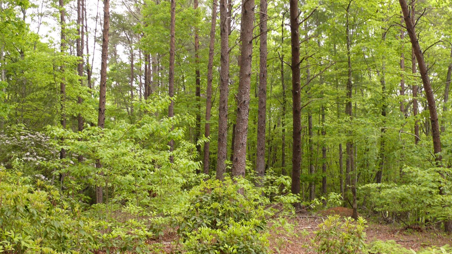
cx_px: 252
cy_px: 149
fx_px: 563
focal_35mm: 47
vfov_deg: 25.4
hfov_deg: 43.7
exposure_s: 1/80
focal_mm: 7.4
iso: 100
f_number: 2.8
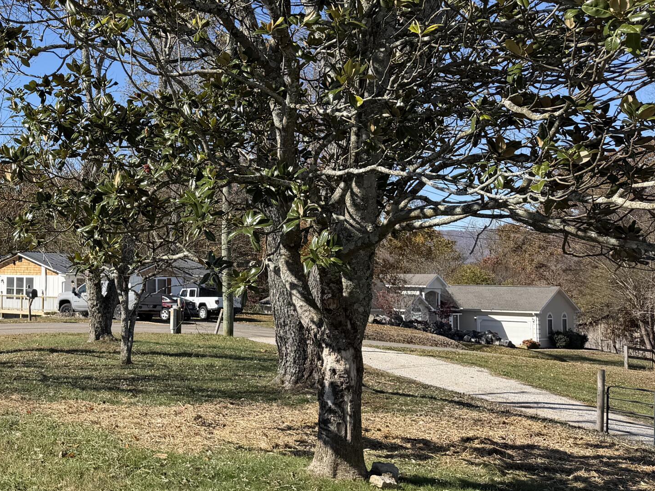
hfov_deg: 34.6
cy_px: 199
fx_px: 946
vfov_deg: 29.0
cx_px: -5
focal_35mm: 50
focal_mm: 6.76
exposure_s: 1/2907
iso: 80
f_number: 1.78
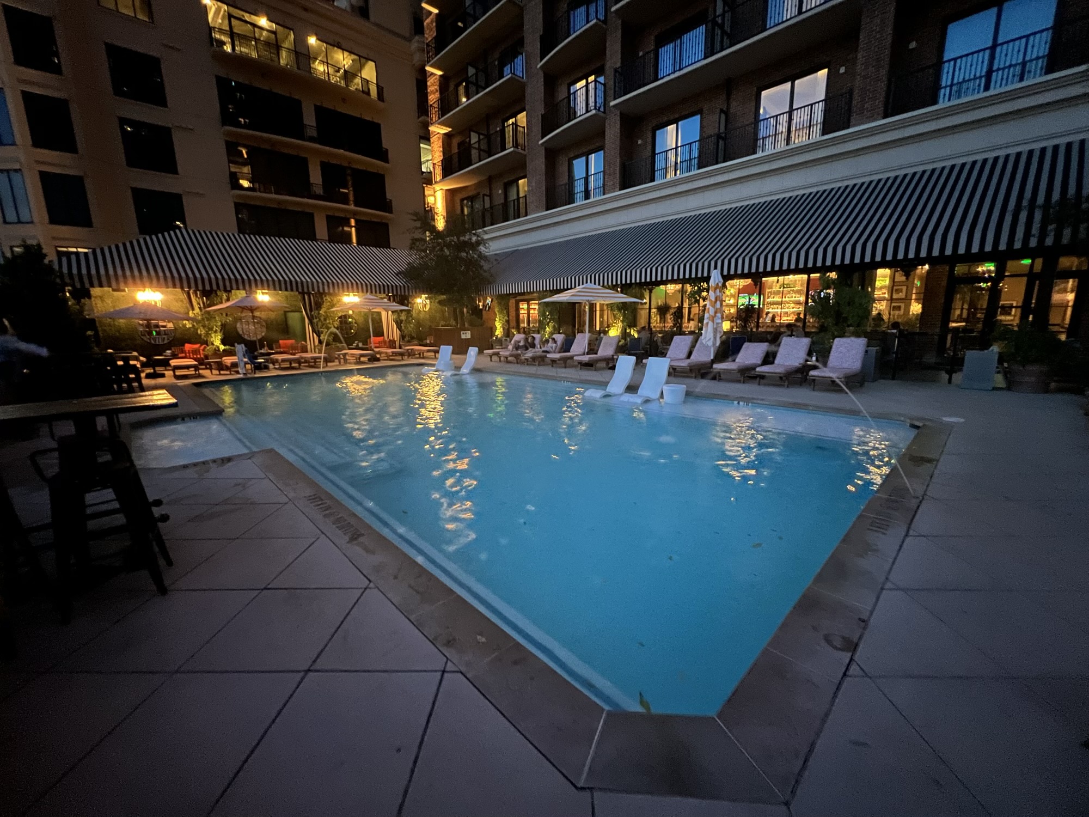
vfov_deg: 89.9
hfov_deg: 106.2
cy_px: 408
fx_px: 409
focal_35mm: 13
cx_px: 544
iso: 1000
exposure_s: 1/10
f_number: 1.8
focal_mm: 1.57
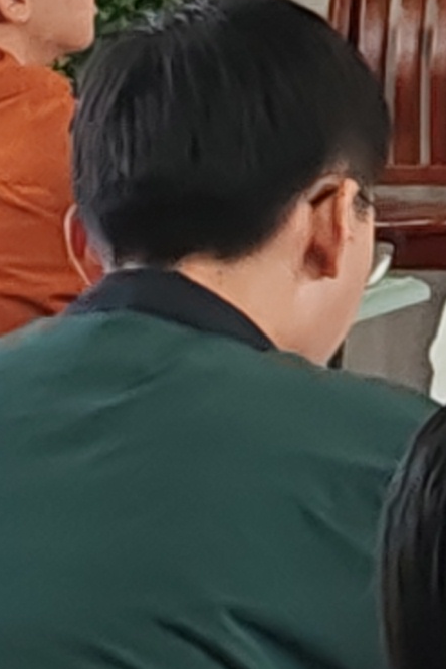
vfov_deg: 6.5
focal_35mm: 311
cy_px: -294
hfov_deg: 4.1
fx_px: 5779
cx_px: 1971
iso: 160
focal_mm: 6.12
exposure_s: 1/100
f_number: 1.9
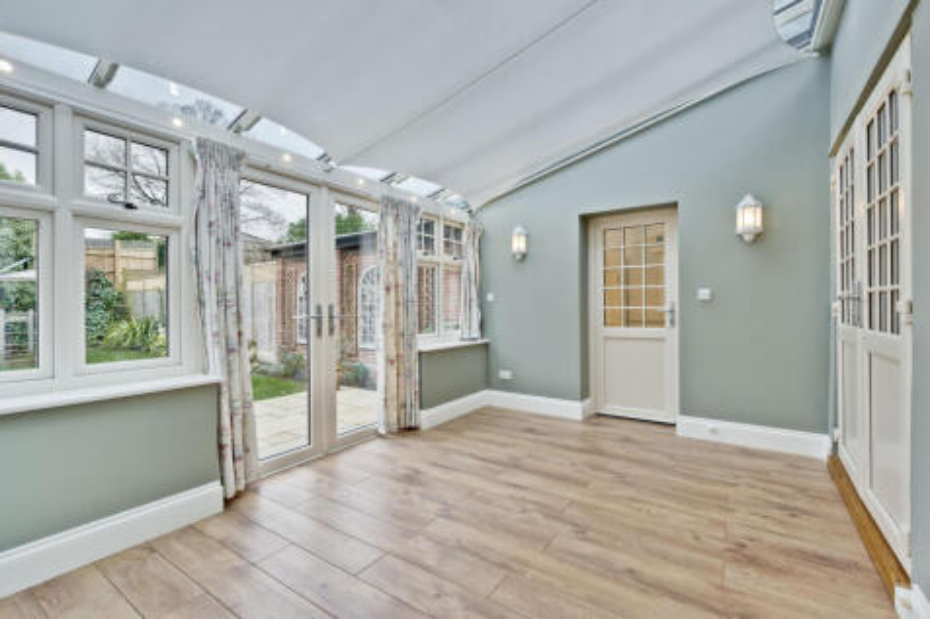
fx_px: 400
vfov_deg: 75.5
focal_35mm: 16
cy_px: 310
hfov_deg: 98.6
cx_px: 465
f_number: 9
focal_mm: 15.5
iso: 250
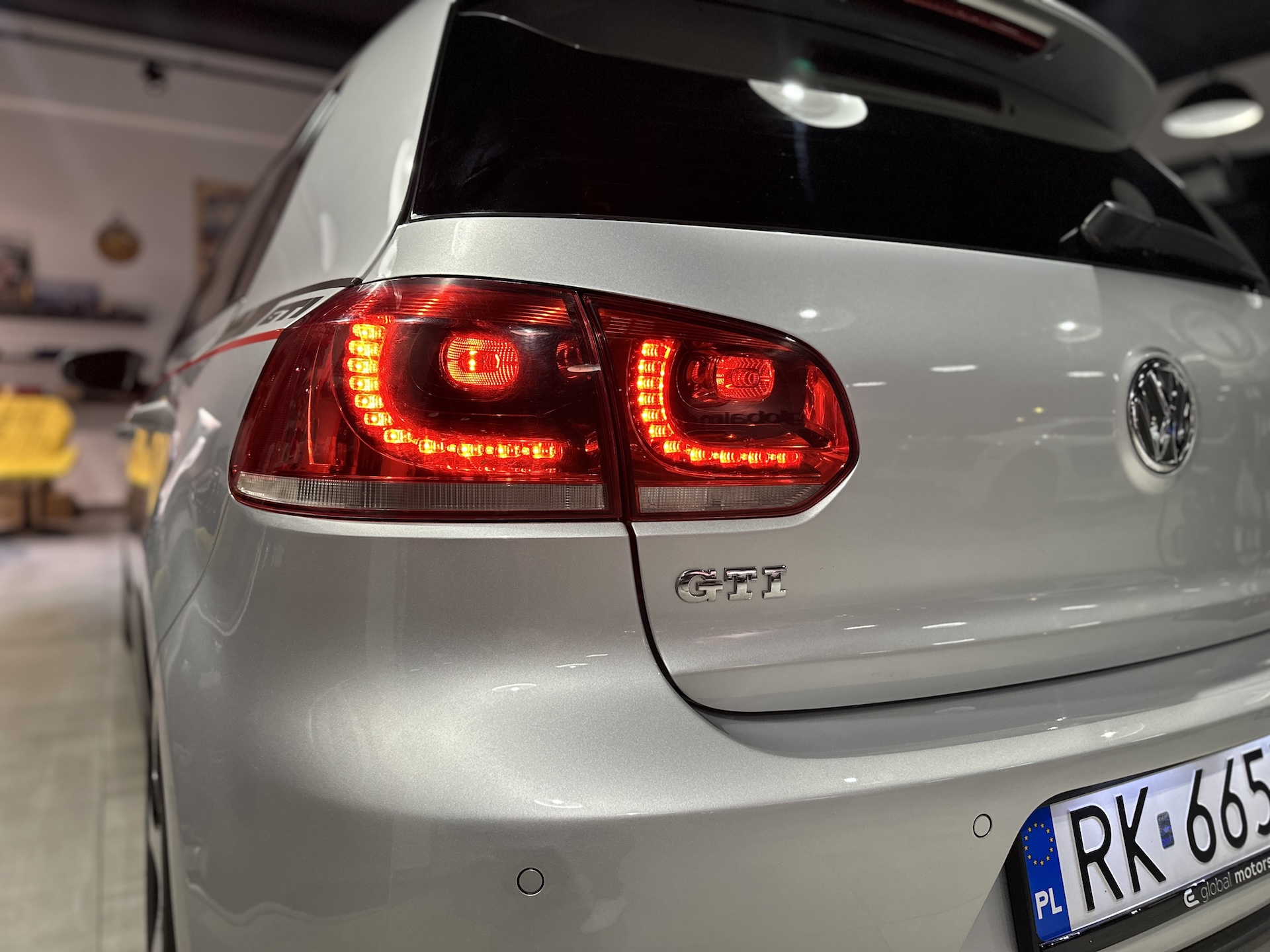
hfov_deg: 71.6
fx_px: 881
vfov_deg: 56.8
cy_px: 476
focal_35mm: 24
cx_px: 635
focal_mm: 6.86
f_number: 1.78
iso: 250
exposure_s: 1/50
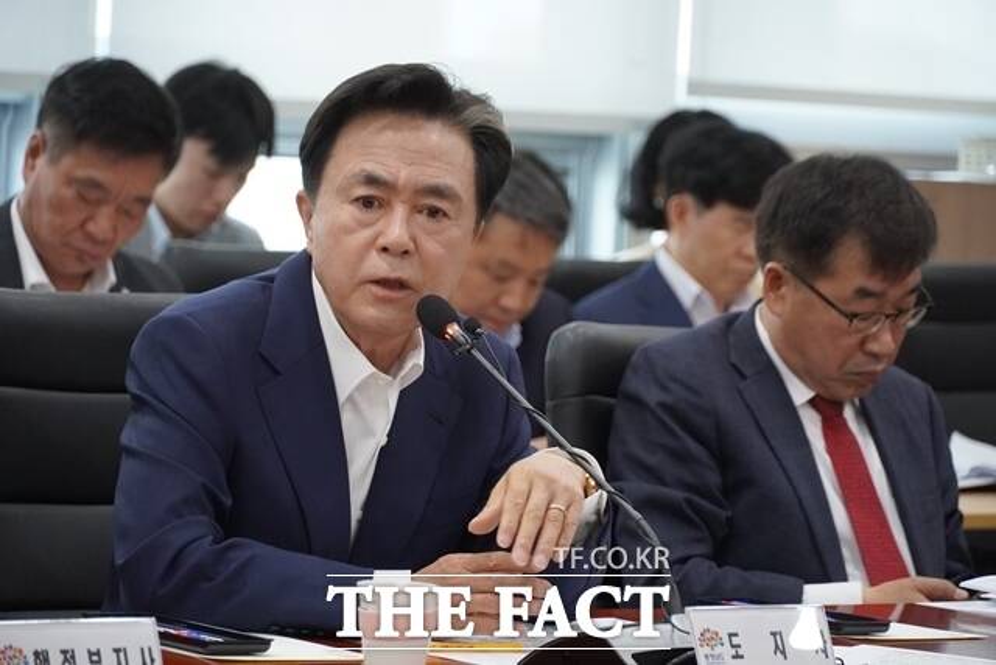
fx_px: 5313
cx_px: 498
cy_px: 332
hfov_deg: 10.7
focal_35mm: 192
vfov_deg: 7.2
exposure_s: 1/200
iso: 3200
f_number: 5.6
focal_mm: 128
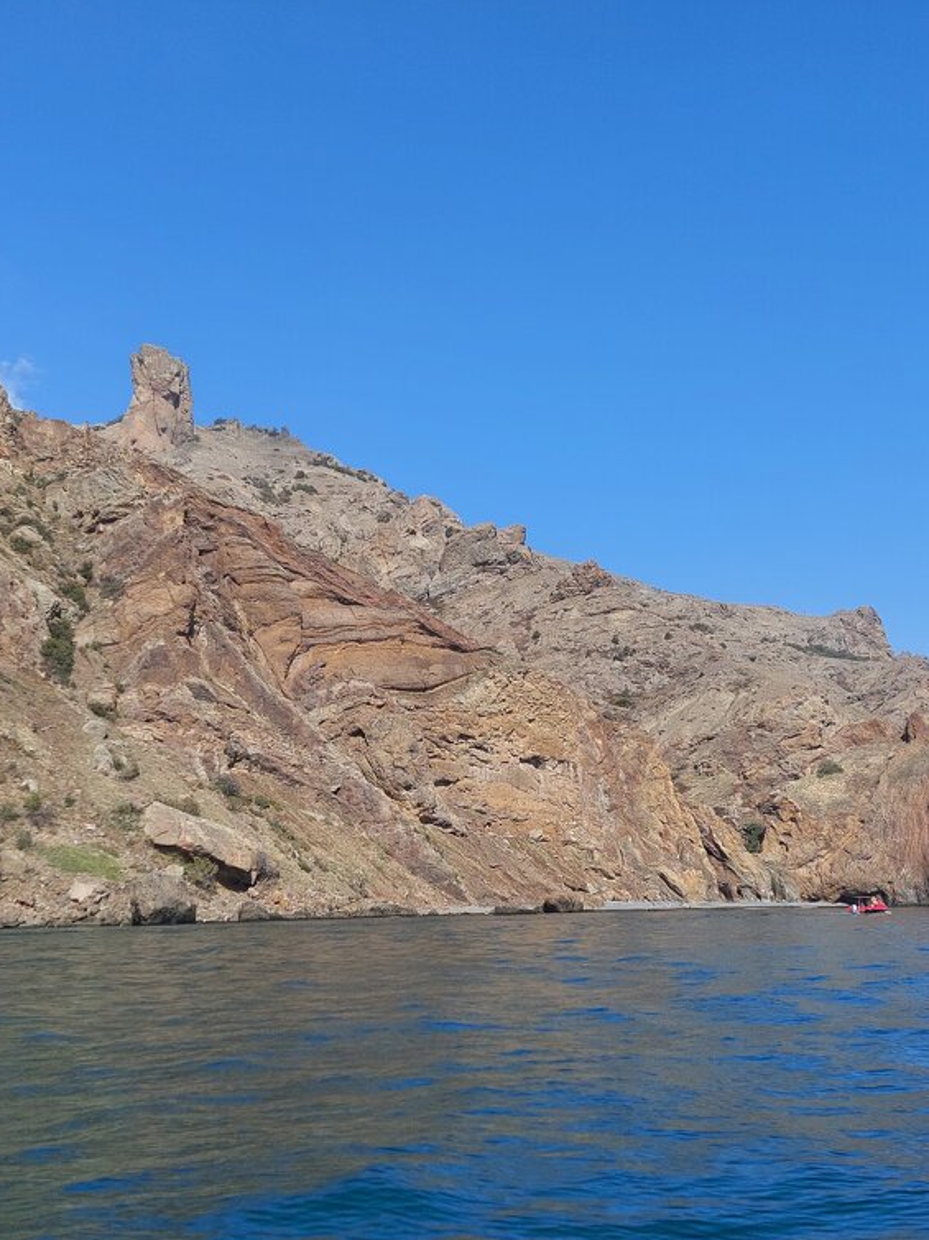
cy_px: 644
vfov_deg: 54.0
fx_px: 1217
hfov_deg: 41.8
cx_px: 493
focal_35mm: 34
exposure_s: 1/1693
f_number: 1.8
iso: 40
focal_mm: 5.23
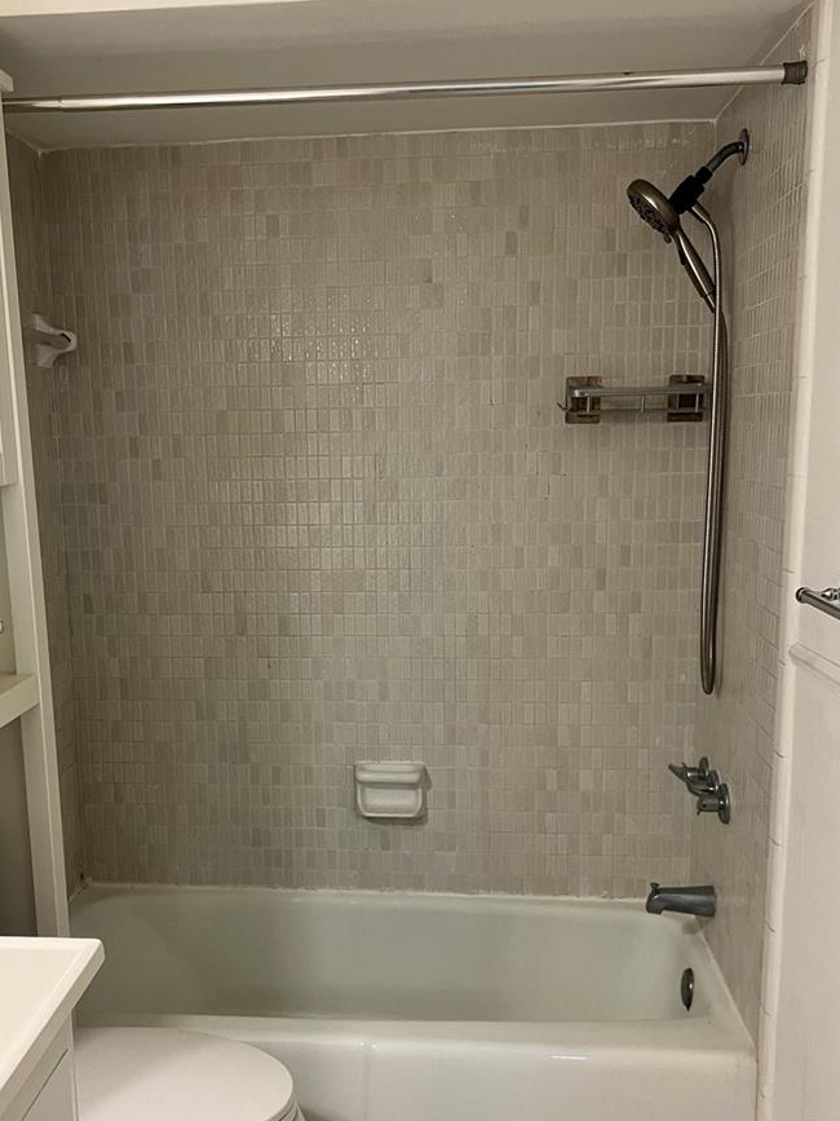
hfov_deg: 39.5
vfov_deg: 51.2
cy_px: 627
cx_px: 345
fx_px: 1165
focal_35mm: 36
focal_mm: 5.7
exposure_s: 1/60
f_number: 1.5
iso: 100
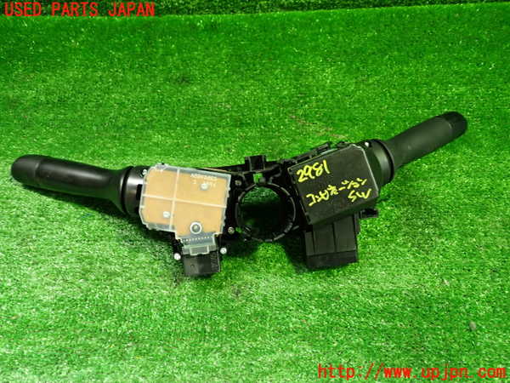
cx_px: 255
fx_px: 442
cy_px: 192
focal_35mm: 30
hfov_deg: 60.0
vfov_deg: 46.8
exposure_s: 1/30
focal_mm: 5.4
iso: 250
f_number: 2.3
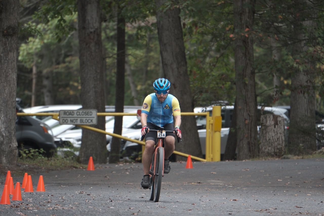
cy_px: 108
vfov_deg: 2.3
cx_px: 162
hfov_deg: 3.4
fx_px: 5401
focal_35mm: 600
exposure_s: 1/250
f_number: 5.6
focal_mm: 400
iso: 1000
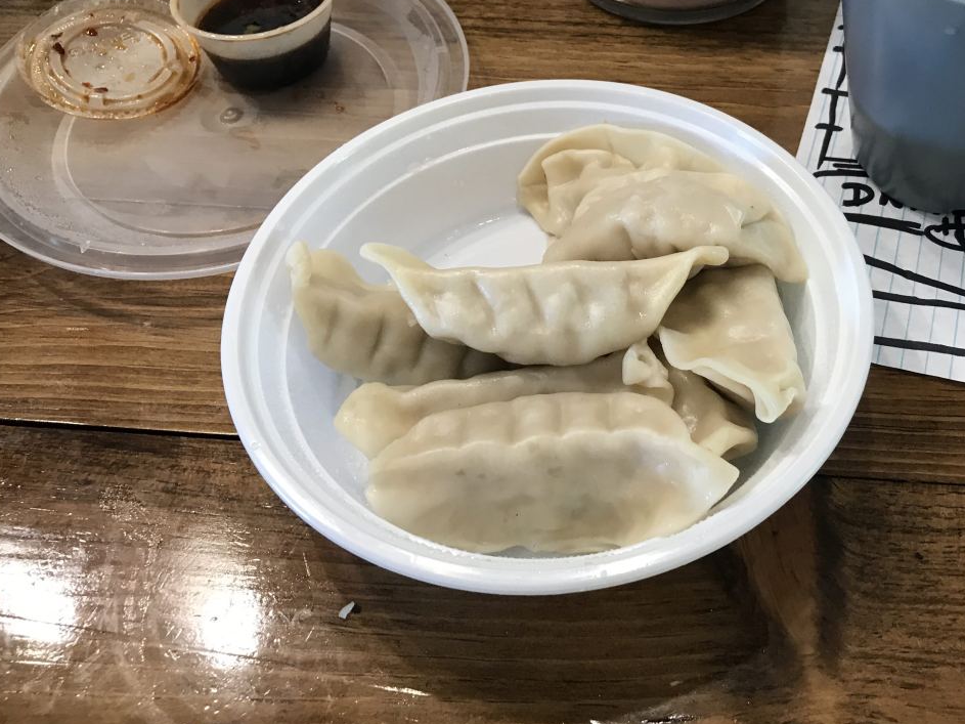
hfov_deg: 48.3
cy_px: 262
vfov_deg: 37.4
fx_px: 1059
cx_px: 630
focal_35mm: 38
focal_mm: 3.99
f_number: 1.8
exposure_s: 1/20
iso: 40
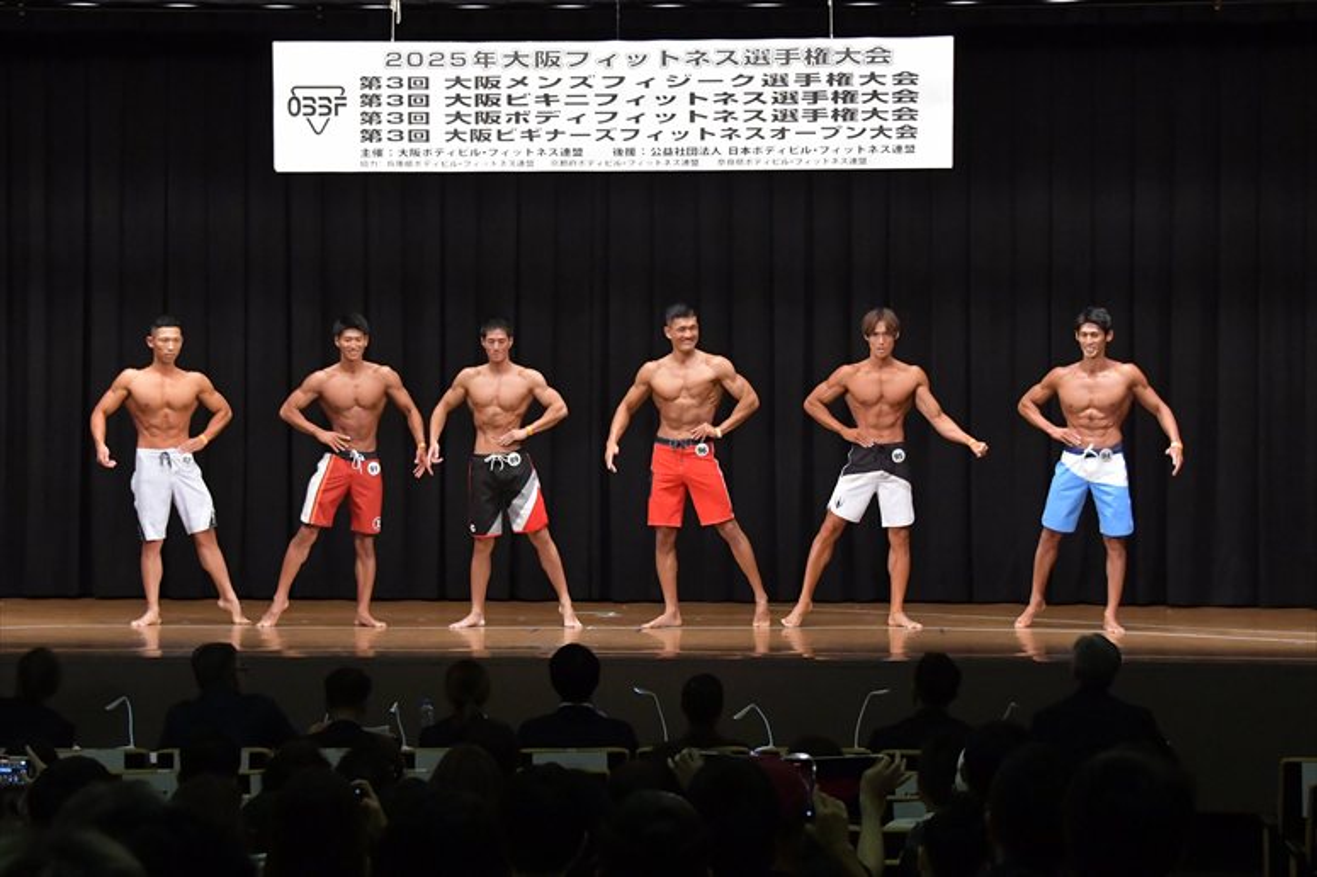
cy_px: 438
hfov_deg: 21.9
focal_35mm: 93
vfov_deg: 14.7
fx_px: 3401
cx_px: 658
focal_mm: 62
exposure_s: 1/400
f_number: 5.6
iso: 6400
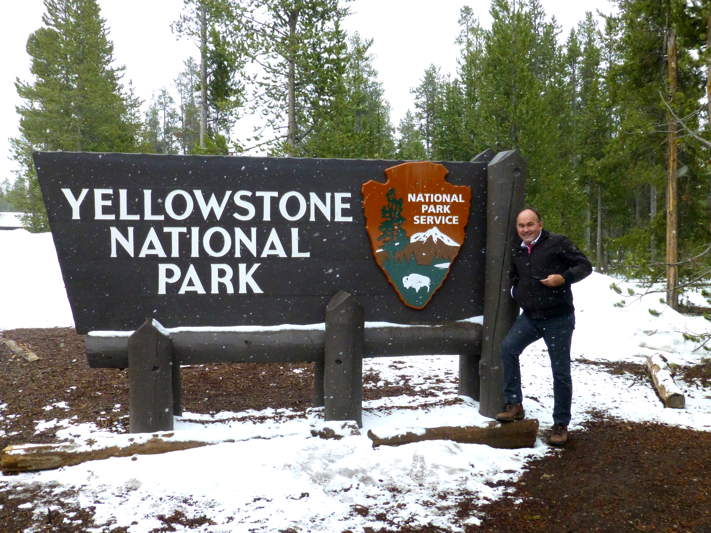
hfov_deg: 60.0
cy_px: 266
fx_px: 616
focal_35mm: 30
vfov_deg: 46.8
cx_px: 356
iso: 400
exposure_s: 1/1600
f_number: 4
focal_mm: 5.4
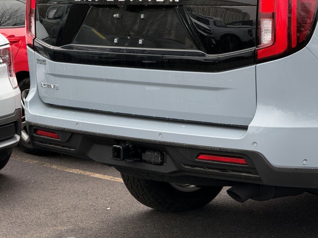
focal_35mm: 120
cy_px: 119
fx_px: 1102
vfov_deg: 12.3
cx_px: 159
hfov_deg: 16.4
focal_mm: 15.66
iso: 50
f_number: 2.8
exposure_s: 1/214
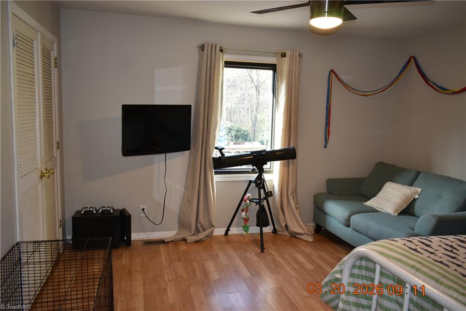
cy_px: 156
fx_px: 350
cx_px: 233
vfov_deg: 47.9
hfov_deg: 67.4
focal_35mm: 27
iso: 360
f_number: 4
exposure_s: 1/60
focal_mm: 18
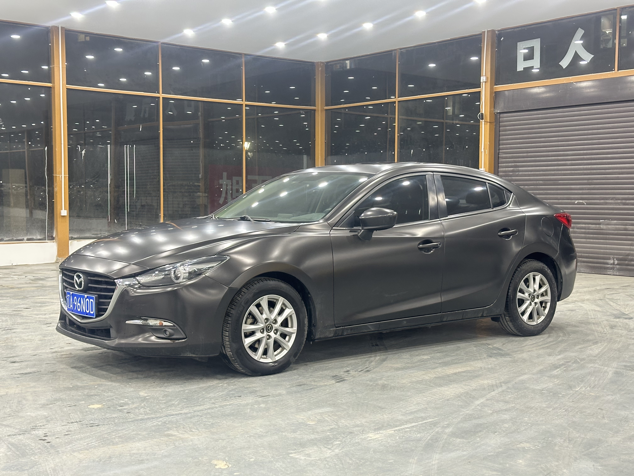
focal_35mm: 48
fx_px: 879
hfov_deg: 39.7
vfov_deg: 30.3
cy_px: 238
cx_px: 317
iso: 200
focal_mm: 6.86
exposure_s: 1/33
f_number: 1.78
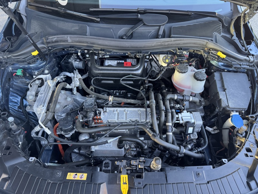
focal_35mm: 24
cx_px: 129
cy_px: 97
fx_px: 179
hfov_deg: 71.6
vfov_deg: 56.8
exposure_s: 1/100
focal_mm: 6.76
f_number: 1.78
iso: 200
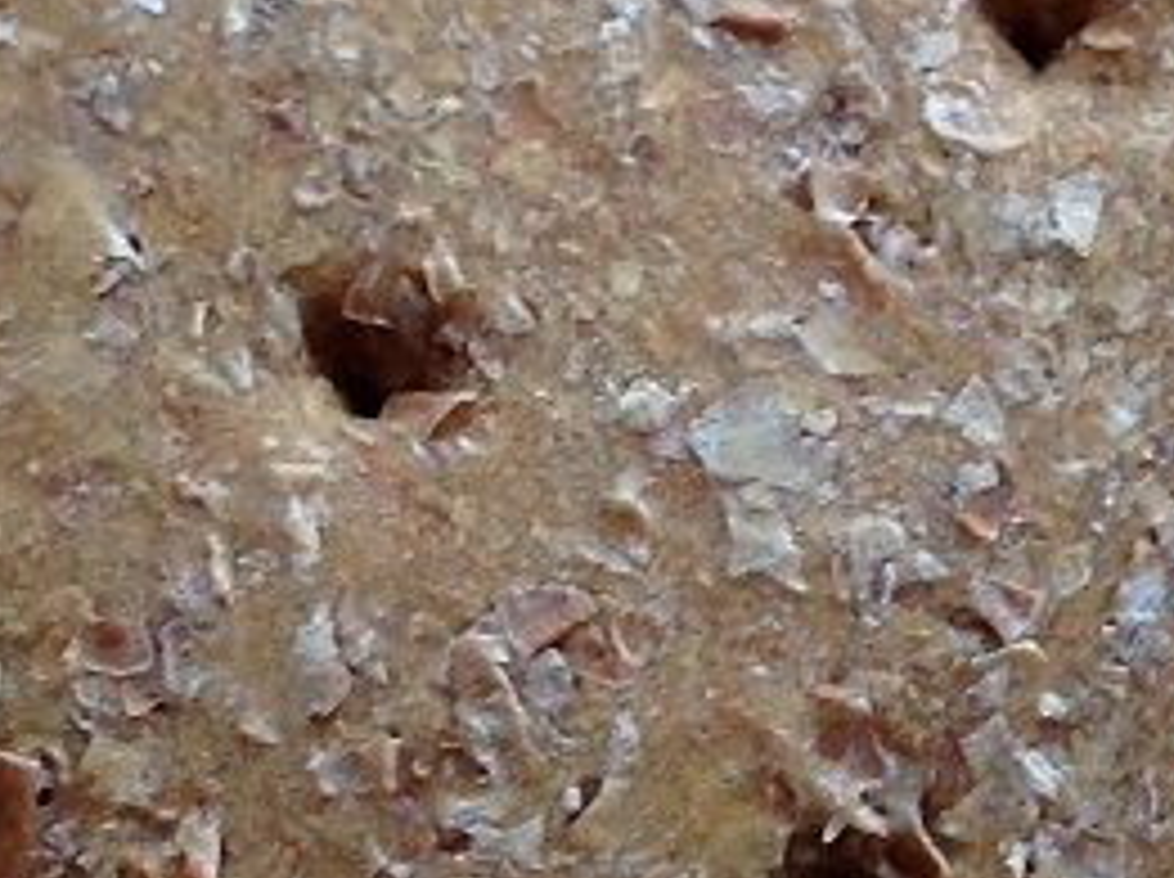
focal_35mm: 174
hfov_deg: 11.4
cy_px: 284
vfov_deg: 8.5
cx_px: 774
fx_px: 5893
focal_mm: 4.28
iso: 50
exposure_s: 1/20
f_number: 2.4
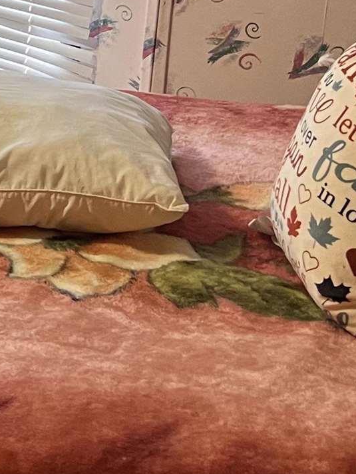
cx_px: -329
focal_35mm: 112
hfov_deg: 12.0
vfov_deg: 17.4
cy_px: 76
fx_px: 1535
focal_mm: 5.7
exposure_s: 1/60
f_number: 1.5
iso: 100
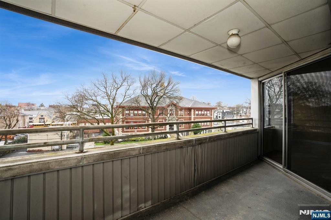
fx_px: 147
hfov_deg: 96.8
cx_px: 166
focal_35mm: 16
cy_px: 110
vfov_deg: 73.7
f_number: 11
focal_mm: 16
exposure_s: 1/15
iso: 100
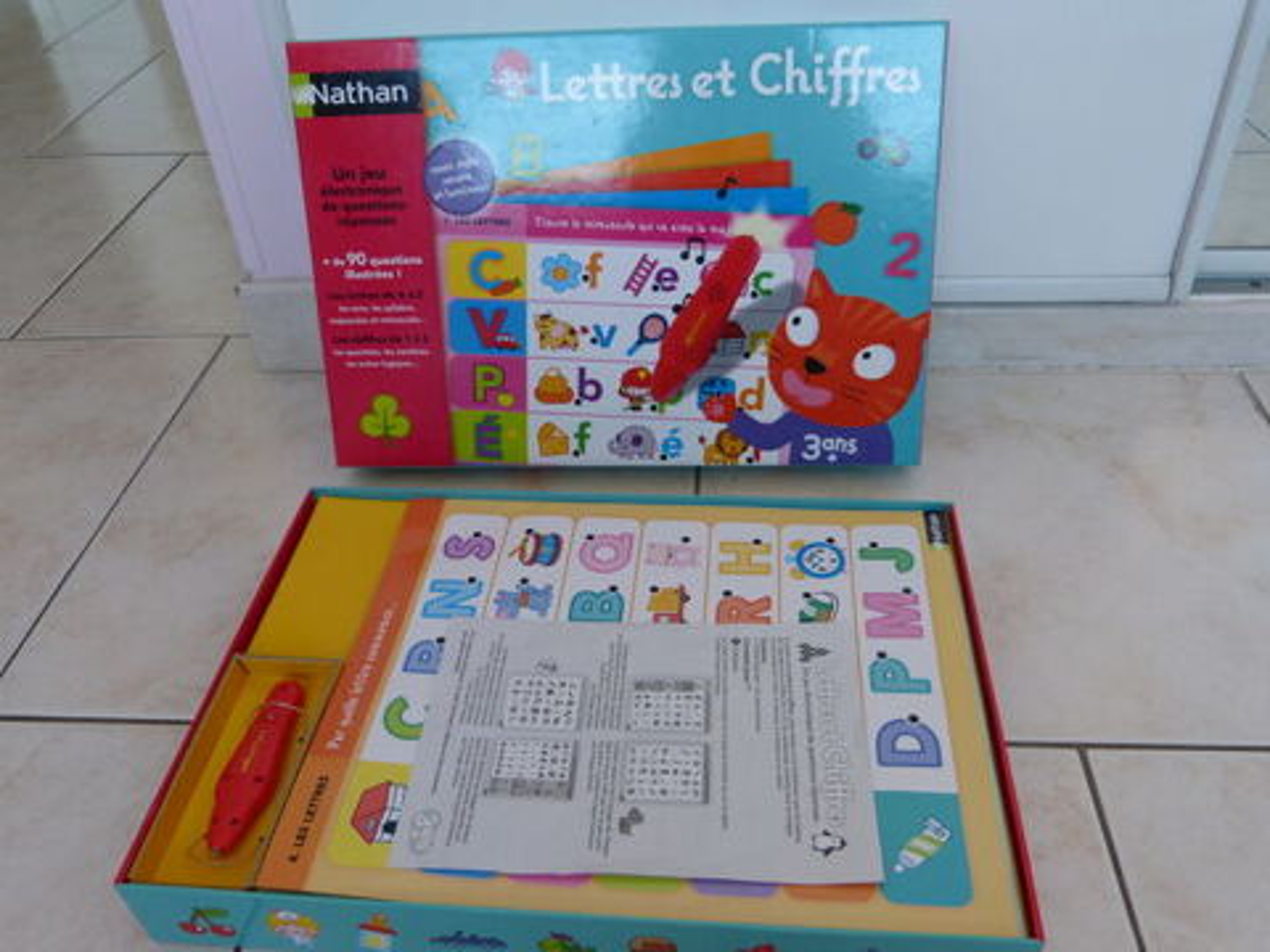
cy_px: 476
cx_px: 635
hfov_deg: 61.7
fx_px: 1064
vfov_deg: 48.2
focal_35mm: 29
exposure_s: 1/60
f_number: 2.8
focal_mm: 4.8
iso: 125
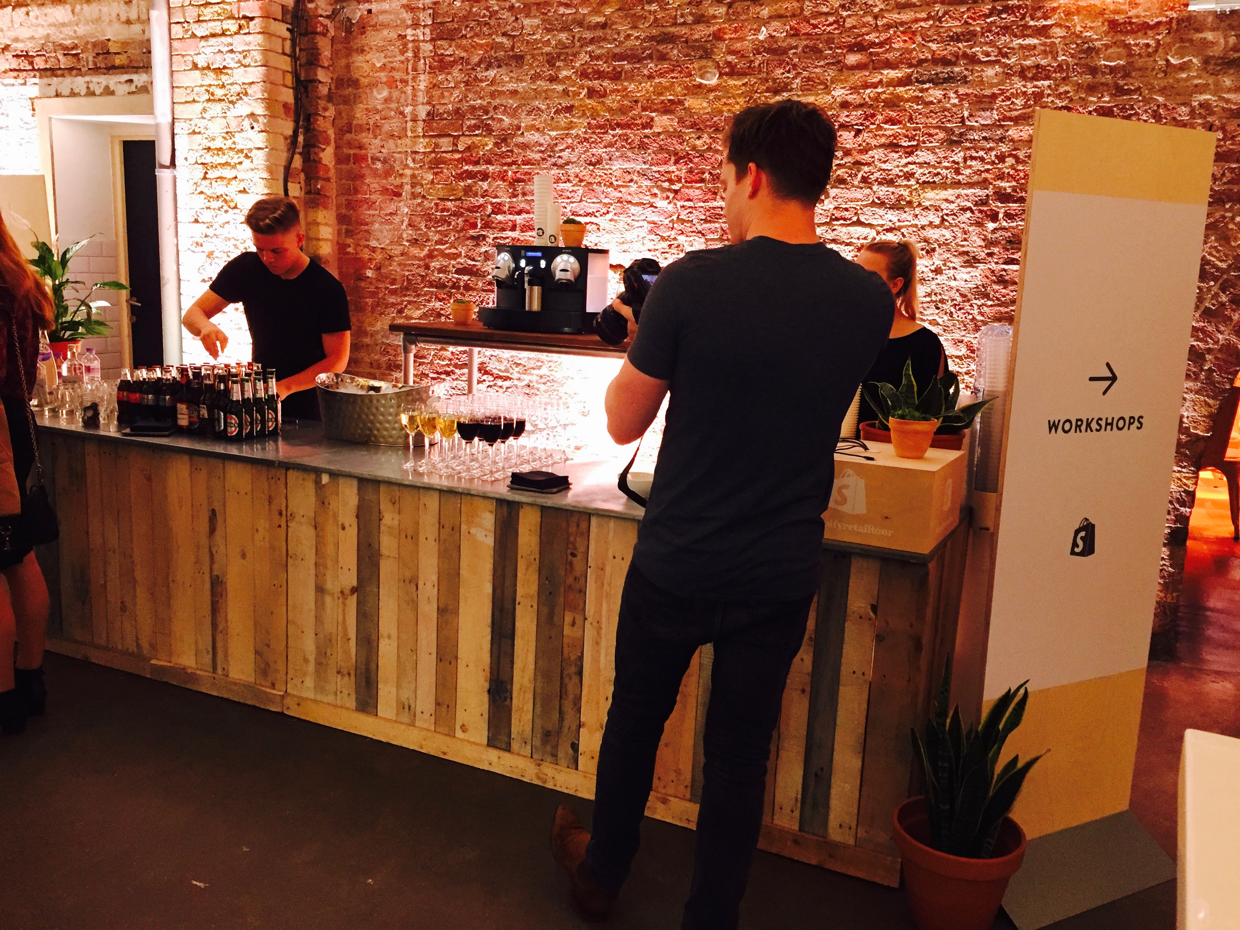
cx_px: 620
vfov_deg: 48.2
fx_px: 1039
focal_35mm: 29
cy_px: 465
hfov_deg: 61.7
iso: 200
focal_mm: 4.15
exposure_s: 1/33
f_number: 2.2
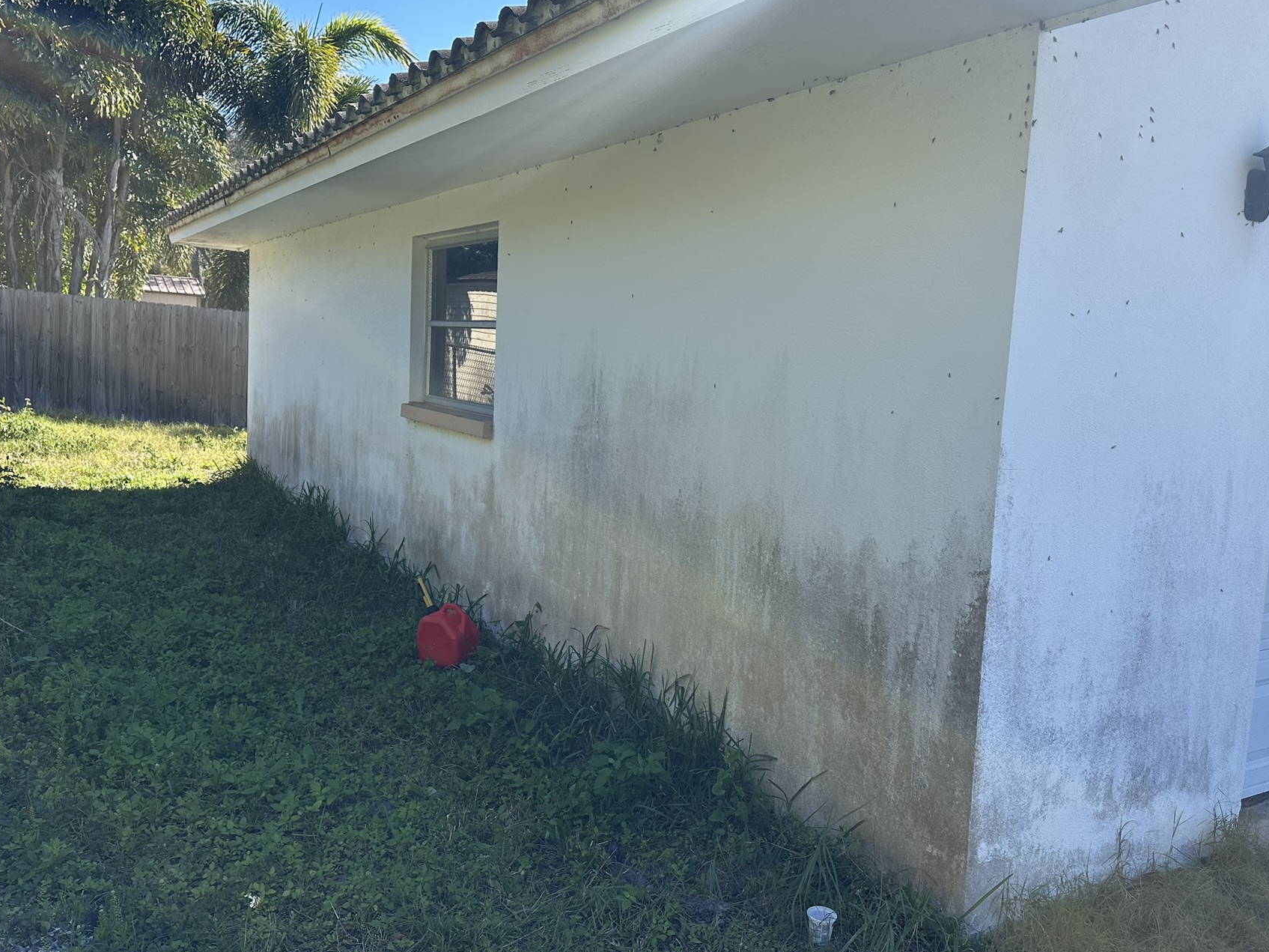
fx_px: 1063
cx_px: 749
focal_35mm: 29
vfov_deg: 48.2
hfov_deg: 61.2
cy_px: 465
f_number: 1.78
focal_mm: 6.86
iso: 80
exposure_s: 1/1639
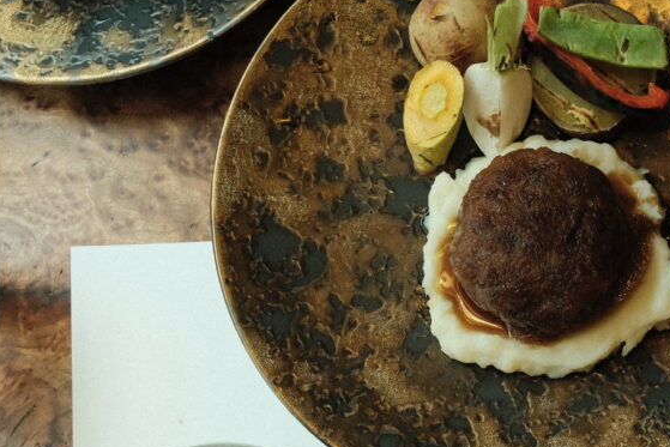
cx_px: 551
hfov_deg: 42.2
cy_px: 374
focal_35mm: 44
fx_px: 819
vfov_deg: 29.6
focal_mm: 16
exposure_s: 1/26
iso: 400
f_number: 2.8
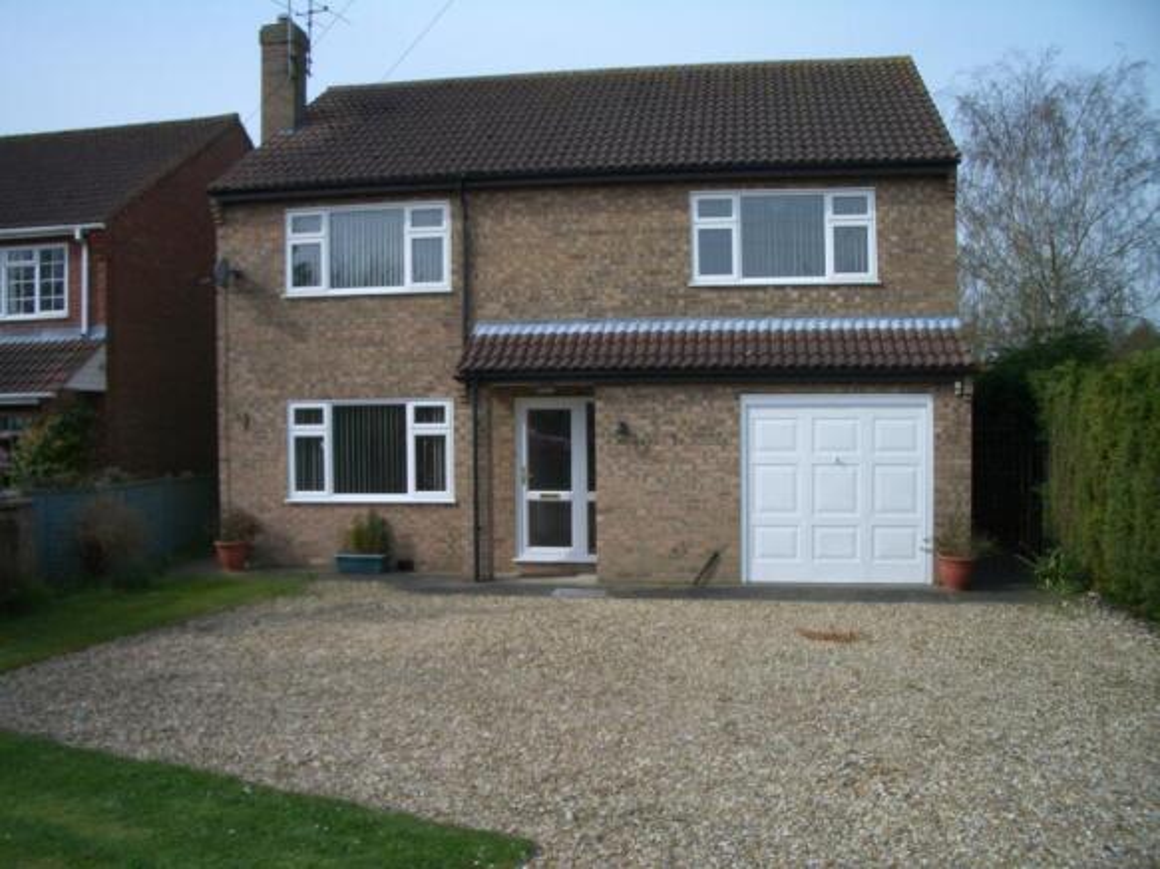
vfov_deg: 40.7
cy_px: 434
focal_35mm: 35
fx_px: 1173
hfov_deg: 52.6
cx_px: 580
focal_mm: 5.8
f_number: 4.3
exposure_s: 1/640
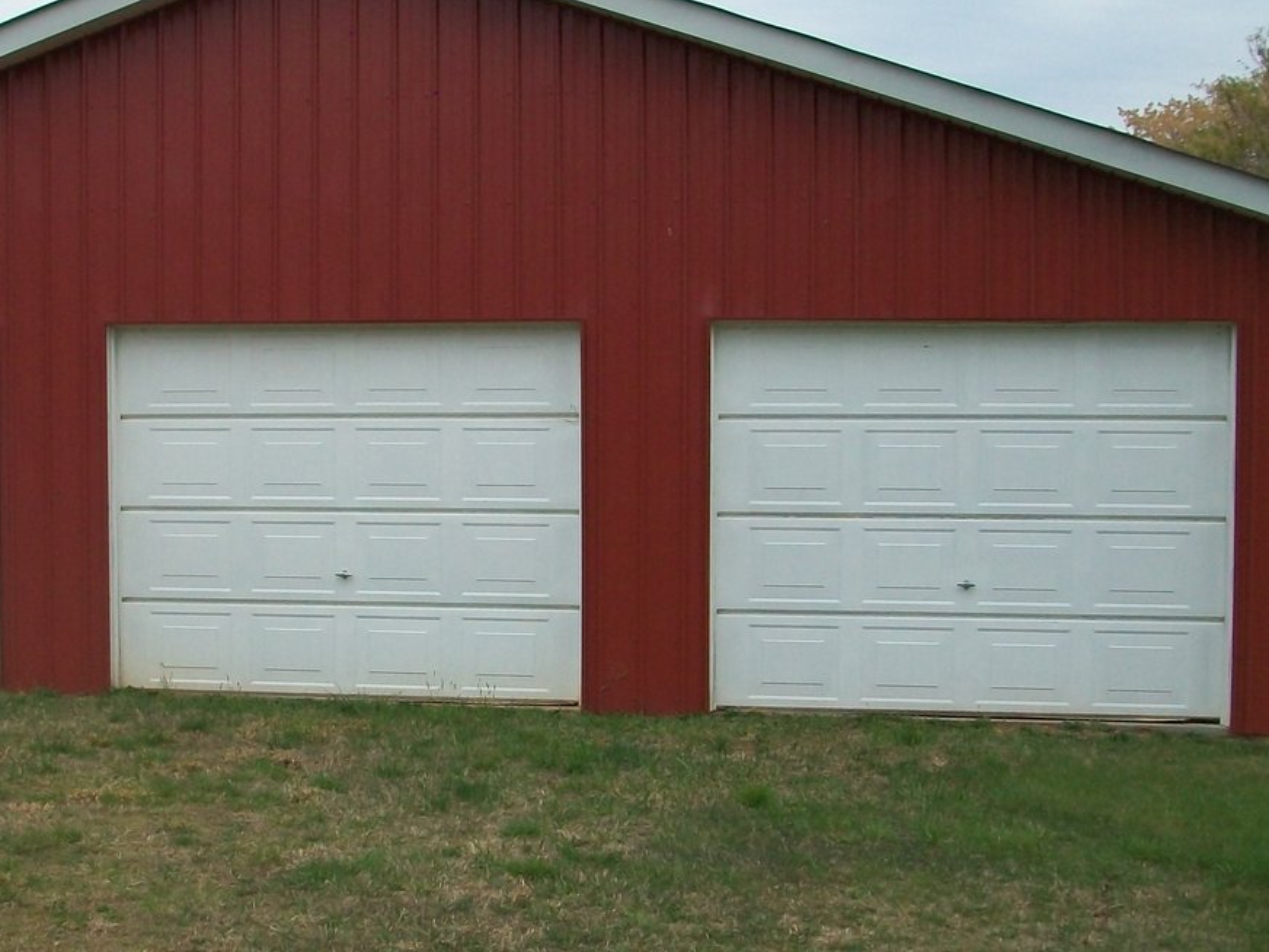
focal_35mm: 59
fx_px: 2163
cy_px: 544
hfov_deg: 32.3
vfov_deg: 24.8
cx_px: 379
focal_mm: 5.7
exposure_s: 1/500
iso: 80
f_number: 2.8
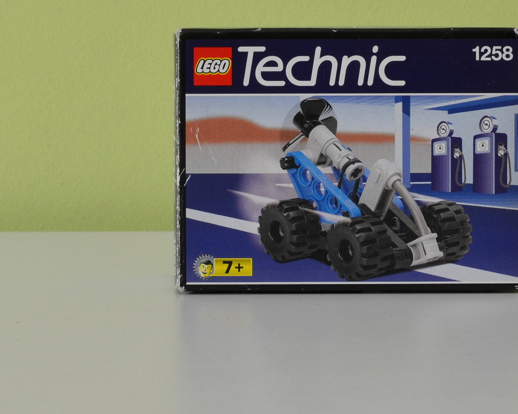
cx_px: 359
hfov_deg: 27.3
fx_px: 1058
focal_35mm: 69
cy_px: 178
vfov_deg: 22.2
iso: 125
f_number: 10
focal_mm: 30
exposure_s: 1
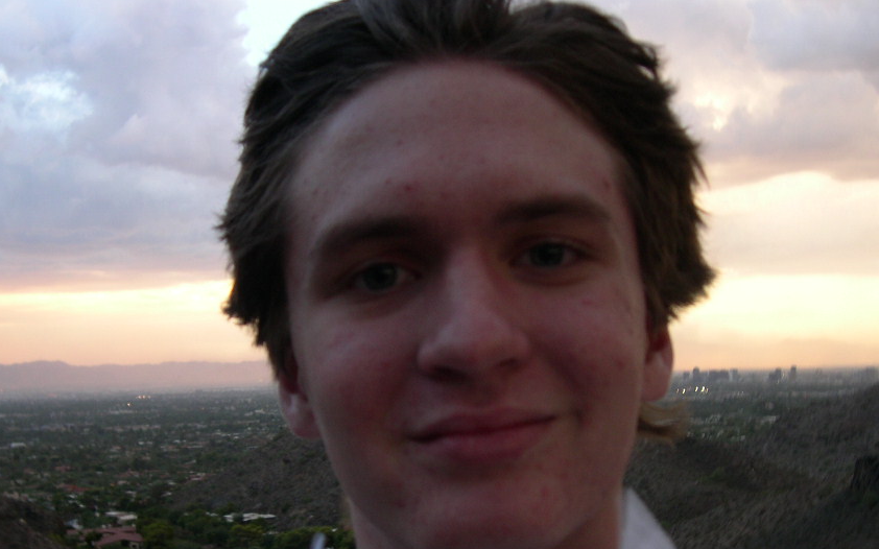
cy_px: 366
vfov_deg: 26.2
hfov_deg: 41.1
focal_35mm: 49
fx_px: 1174
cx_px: 428
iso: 100
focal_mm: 8
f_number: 2.8
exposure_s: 1/38.7
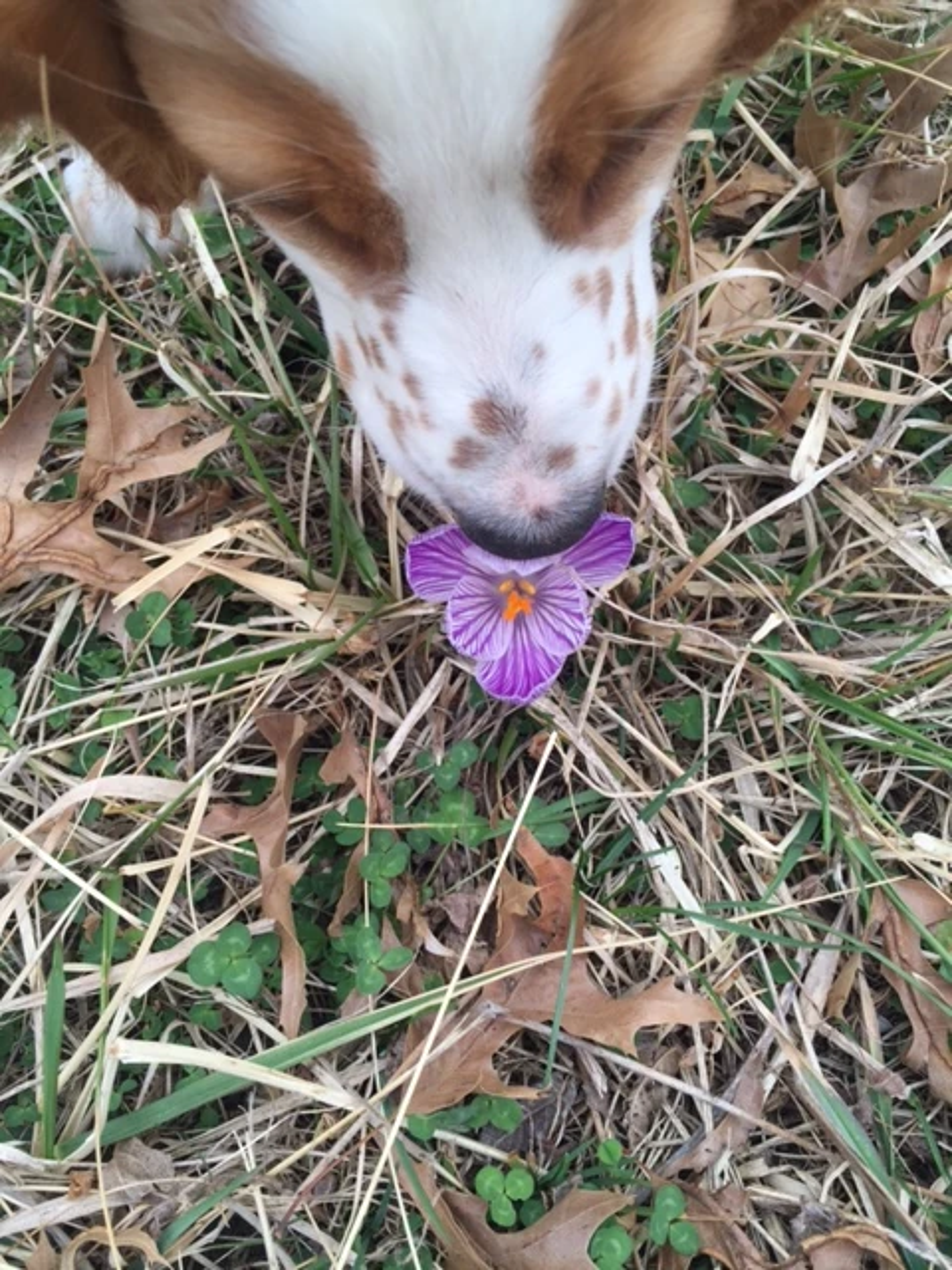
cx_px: 476
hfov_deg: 48.2
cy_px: 635
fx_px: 1063
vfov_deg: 61.7
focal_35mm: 29
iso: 32
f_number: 2.2
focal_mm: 4.15
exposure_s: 1/213
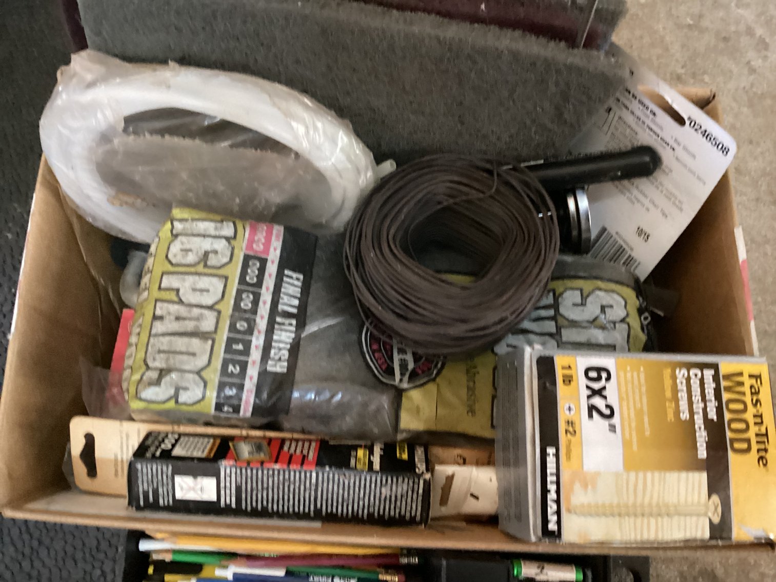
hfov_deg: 58.3
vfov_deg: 45.4
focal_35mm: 31
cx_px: 388
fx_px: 695
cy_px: 291
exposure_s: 1/20
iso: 640
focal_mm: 3.3
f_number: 2.4
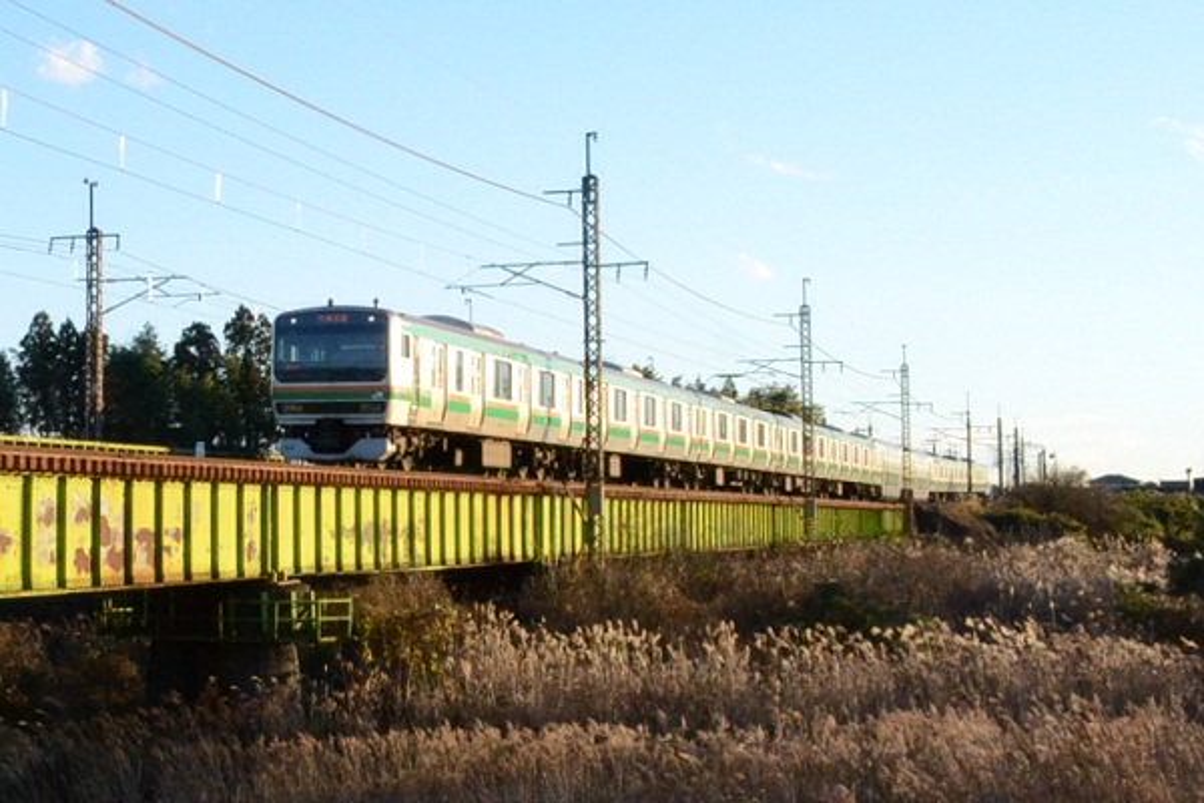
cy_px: 402
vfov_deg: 47.9
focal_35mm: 27
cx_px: 602
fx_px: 903
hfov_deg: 67.4
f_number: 13
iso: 1600
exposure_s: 1/640
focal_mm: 18
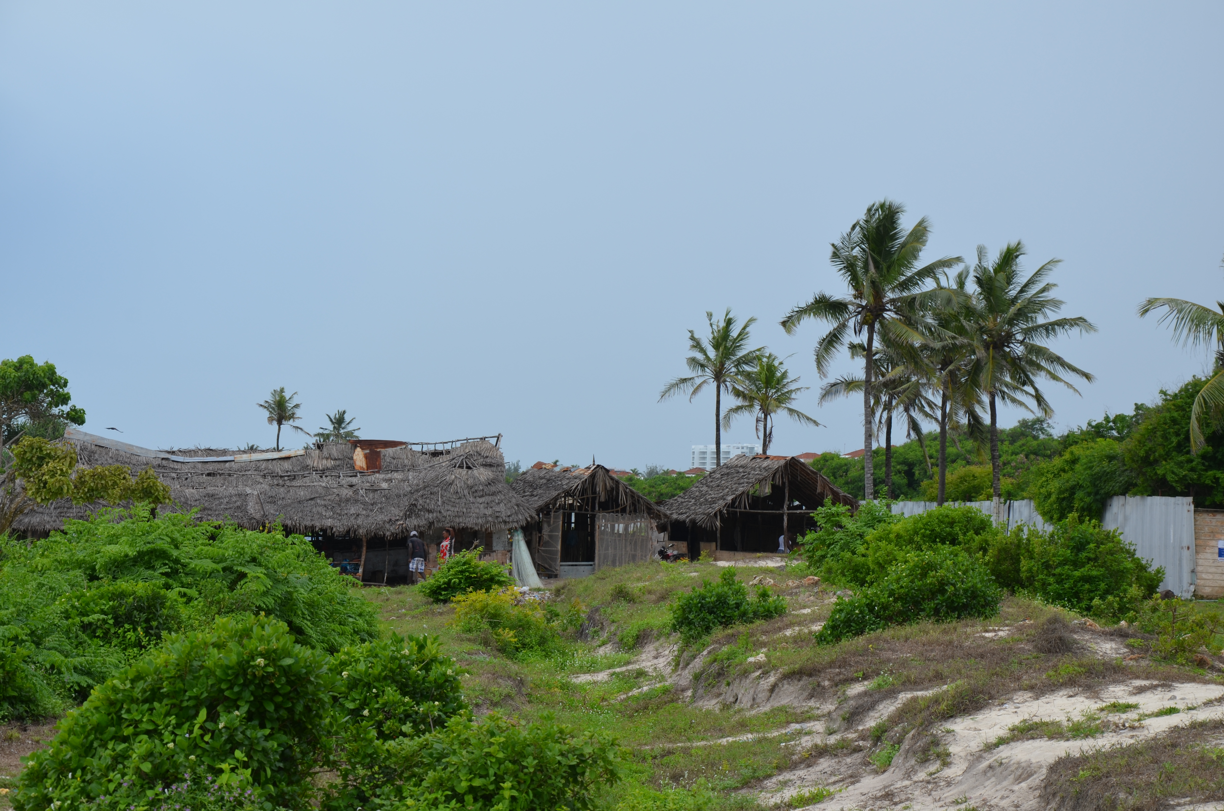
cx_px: 612
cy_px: 406
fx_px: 3359
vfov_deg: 13.8
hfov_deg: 20.7
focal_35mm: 99
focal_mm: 66
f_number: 8
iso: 100
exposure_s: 1/250
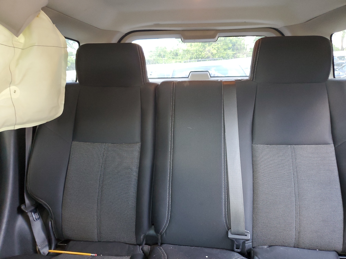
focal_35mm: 26
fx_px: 260
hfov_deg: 67.3
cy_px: 130
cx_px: 173
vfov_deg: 53.1
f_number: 1.5
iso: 222
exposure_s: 1/60.2
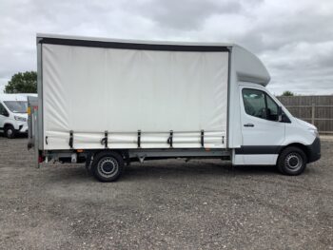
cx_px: 166
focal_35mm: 31
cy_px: 125
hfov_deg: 58.3
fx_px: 298
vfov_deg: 45.5
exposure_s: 1/981
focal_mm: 3.3
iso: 25
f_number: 2.4
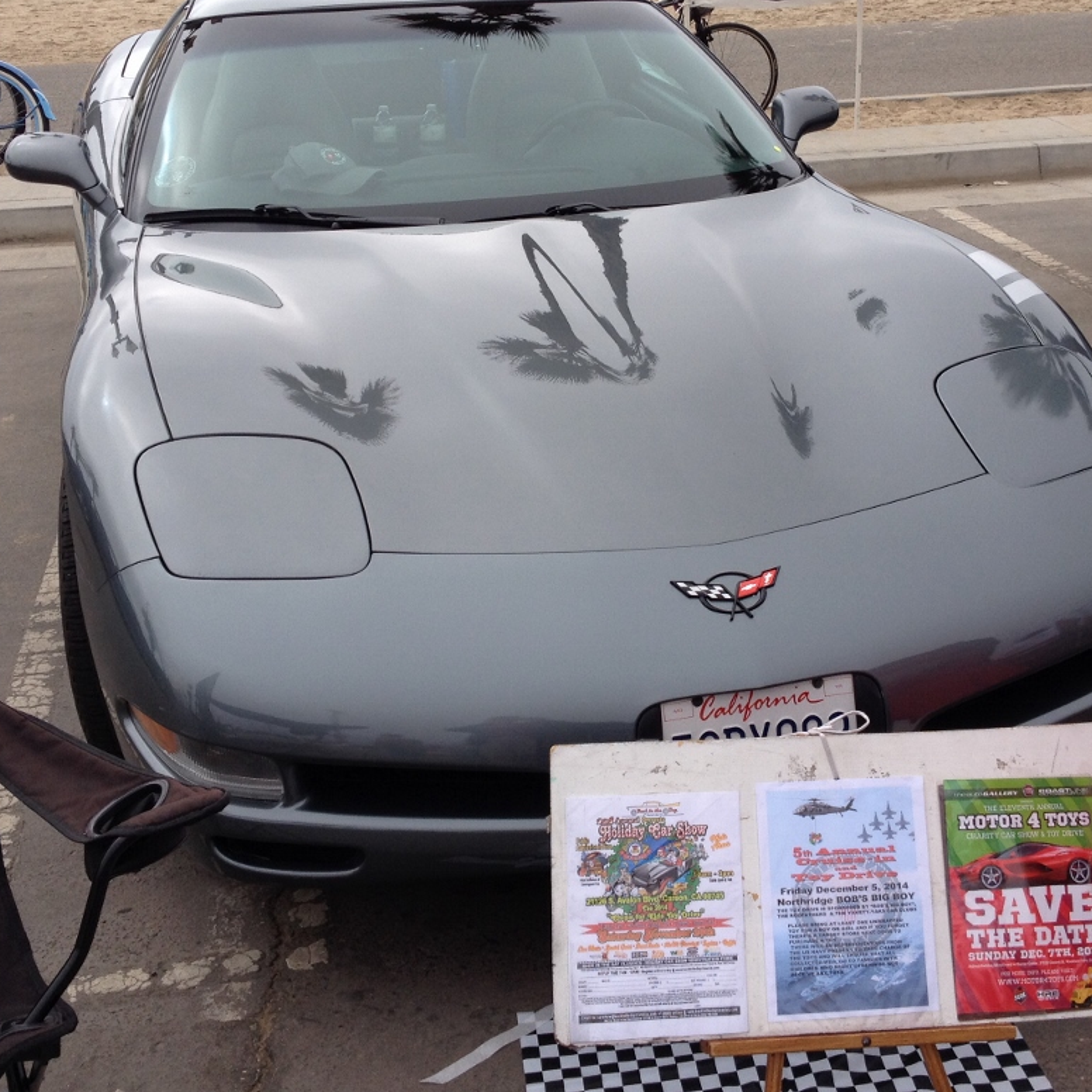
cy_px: 440
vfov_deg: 33.3
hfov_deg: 33.4
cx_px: 609
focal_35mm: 51
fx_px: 1820
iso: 50
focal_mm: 4.28
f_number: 2.4
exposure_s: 1/1151
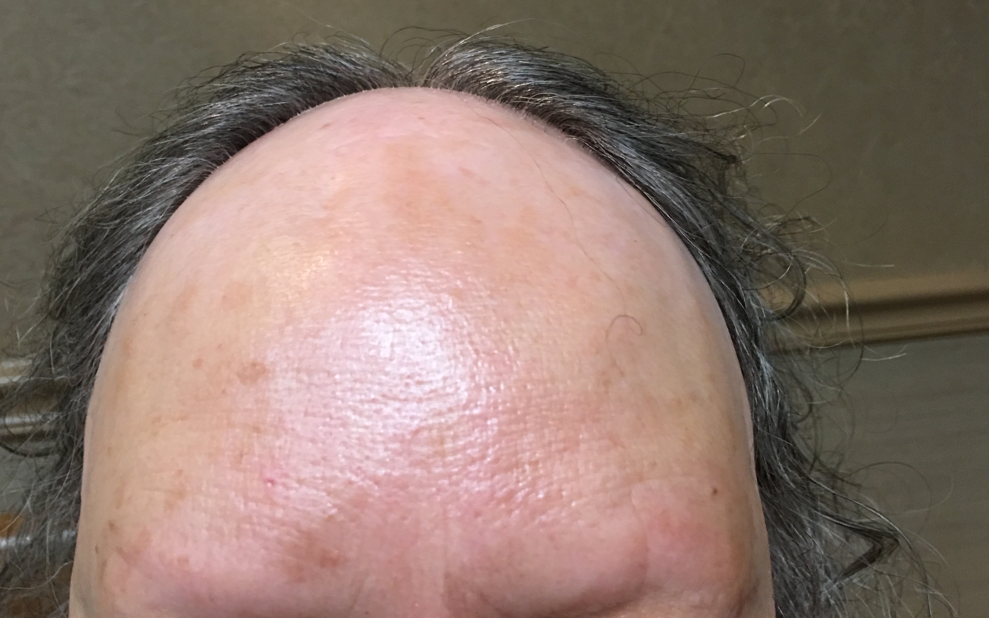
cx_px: 476
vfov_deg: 35.3
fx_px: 970
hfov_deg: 54.0
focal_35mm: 36
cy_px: 262
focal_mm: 4.15
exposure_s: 1/15
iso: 80
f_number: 2.2
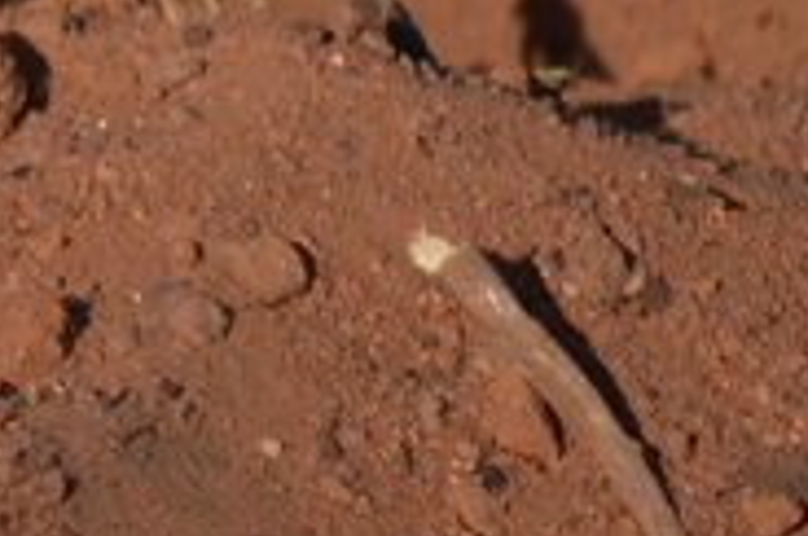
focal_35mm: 3125
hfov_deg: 0.7
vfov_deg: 0.4
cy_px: -1094
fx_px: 70016
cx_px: -1159
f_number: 6.3
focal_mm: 300
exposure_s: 1/640
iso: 200
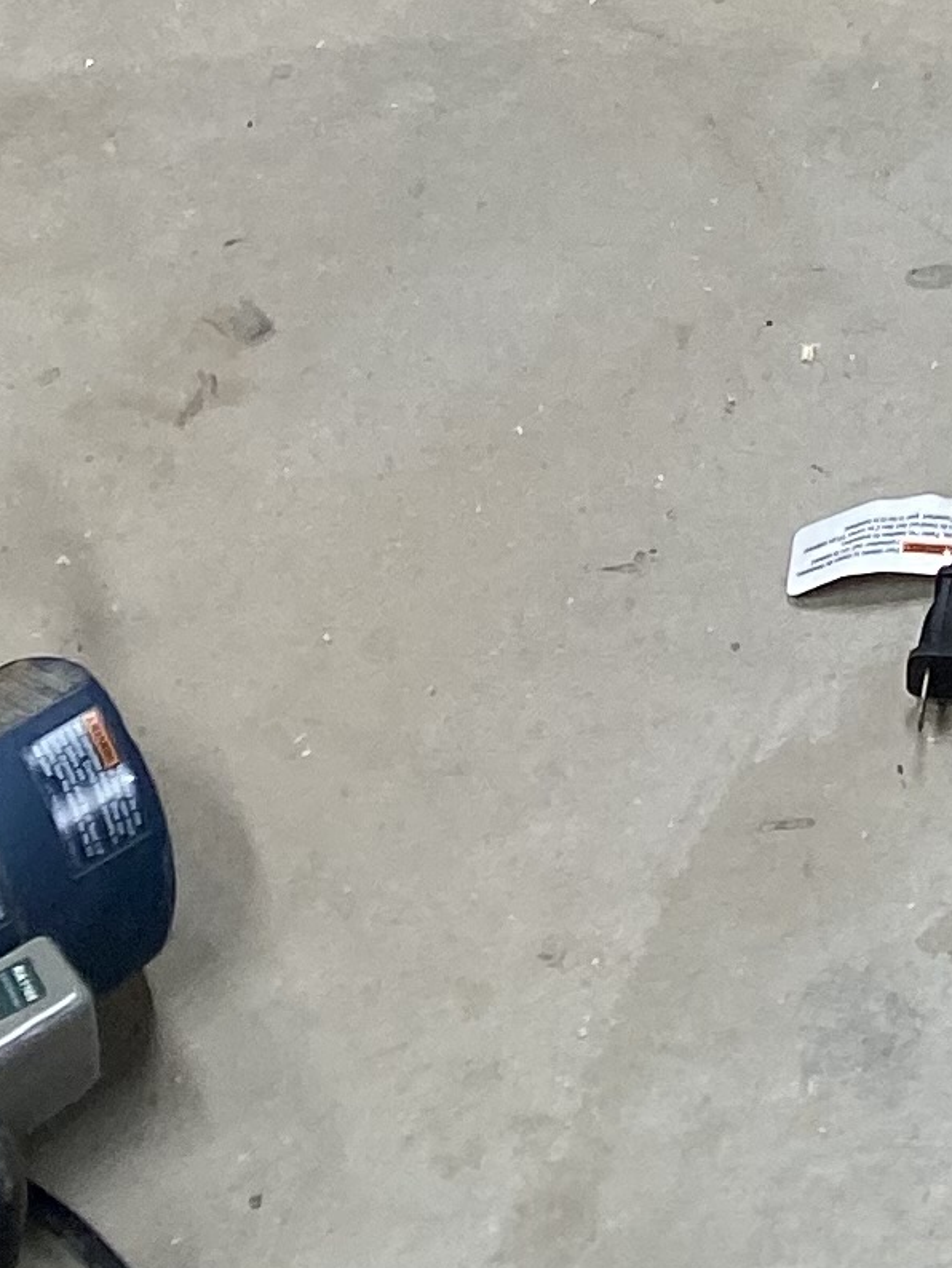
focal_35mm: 132
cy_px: -1881
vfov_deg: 11.8
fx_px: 4838
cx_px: 1816
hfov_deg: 10.4
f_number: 1.8
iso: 64
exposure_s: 1/60
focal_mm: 4.25
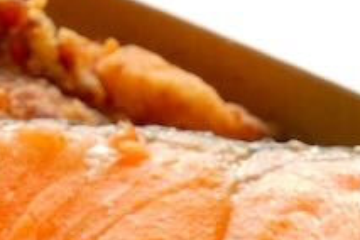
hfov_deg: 4.6
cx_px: 27
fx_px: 4460
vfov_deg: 3.1
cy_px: 499
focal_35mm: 446
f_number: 8
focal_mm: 66
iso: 50
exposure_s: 1/8
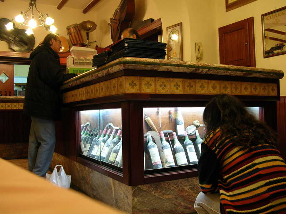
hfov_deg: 51.4
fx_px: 297
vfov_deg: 39.6
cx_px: 143
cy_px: 107
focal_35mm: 36
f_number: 2.7
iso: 65
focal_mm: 6
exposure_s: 1/3.7
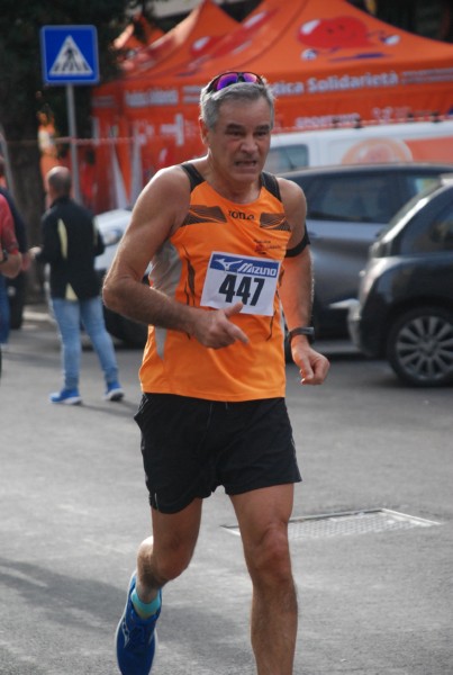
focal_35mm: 105
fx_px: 1972
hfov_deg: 13.1
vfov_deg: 19.4
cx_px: 226
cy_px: 338
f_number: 5.6
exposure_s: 1/640
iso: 1000
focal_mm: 70
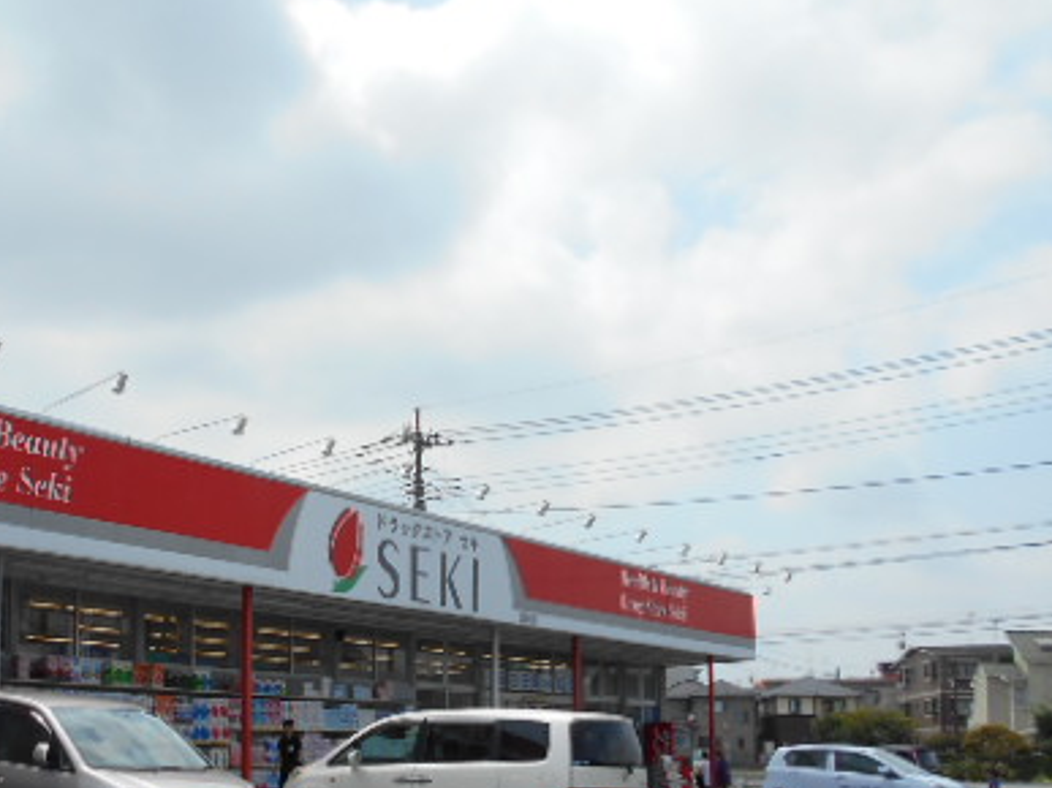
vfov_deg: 33.0
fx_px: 1306
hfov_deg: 42.1
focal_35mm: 43
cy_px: 587
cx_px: 226
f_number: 3.2
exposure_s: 1/1250
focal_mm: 4.6
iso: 80
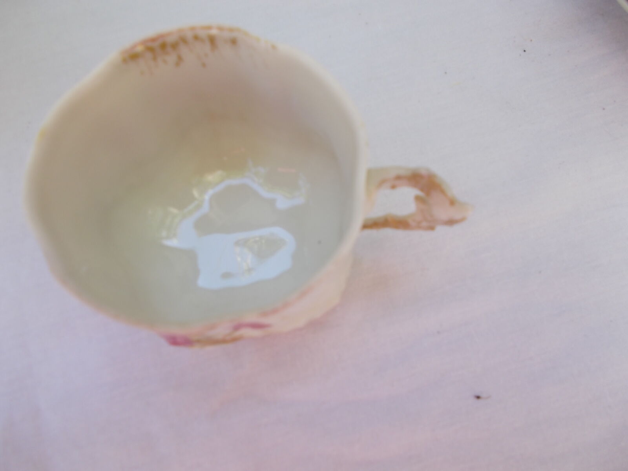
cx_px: 314
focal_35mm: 26
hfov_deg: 67.3
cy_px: 236
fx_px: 472
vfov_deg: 53.1
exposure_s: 1/80
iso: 80
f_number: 3.2
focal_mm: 4.6
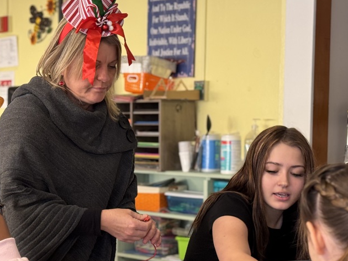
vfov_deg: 18.9
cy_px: 161
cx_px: 144
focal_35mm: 78
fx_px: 784
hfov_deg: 25.0
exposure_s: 1/60
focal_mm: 6.76
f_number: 1.78
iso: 160
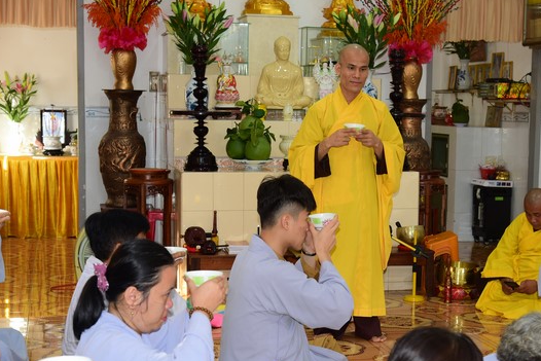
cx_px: 320
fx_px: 1022
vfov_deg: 20.0
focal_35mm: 68
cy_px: 218
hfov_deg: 29.6
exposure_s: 1/60
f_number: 5
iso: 400
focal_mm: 55
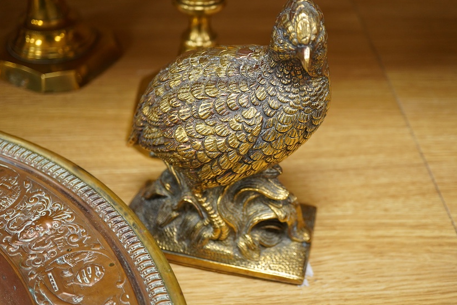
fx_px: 622
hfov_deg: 40.3
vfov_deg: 27.5
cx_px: 246
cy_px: 140
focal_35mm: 49
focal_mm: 30
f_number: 3.5
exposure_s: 1/125
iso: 1250
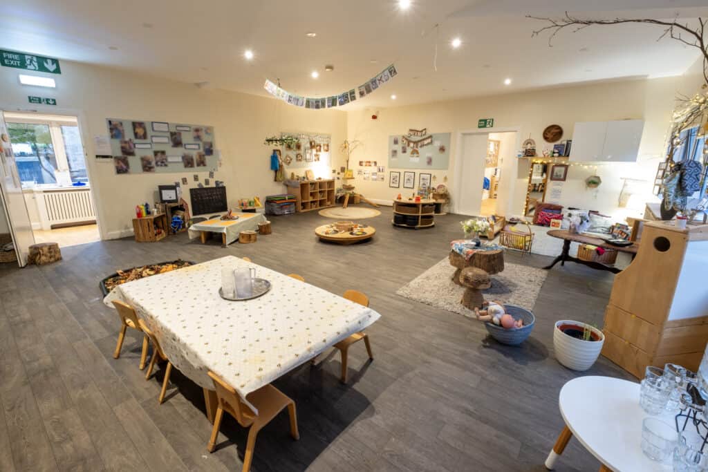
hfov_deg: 100.4
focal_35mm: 15
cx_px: 354
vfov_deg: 77.3
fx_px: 295
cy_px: 236
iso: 640
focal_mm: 10
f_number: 9
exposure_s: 1.3
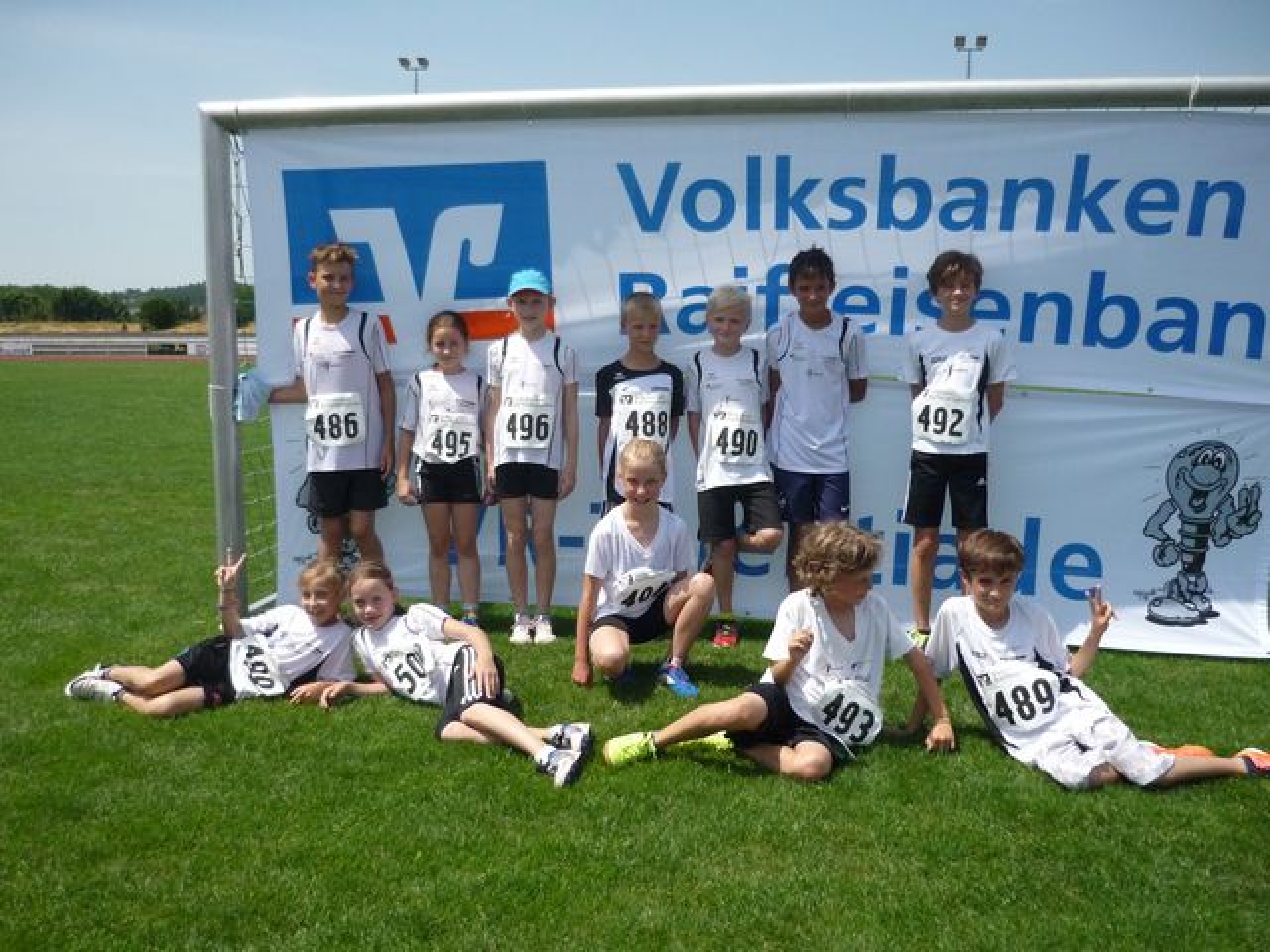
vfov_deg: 42.9
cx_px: 635
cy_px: 476
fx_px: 1211
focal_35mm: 33
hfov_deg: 55.4
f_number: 8
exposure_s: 1/500
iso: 250
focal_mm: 5.5
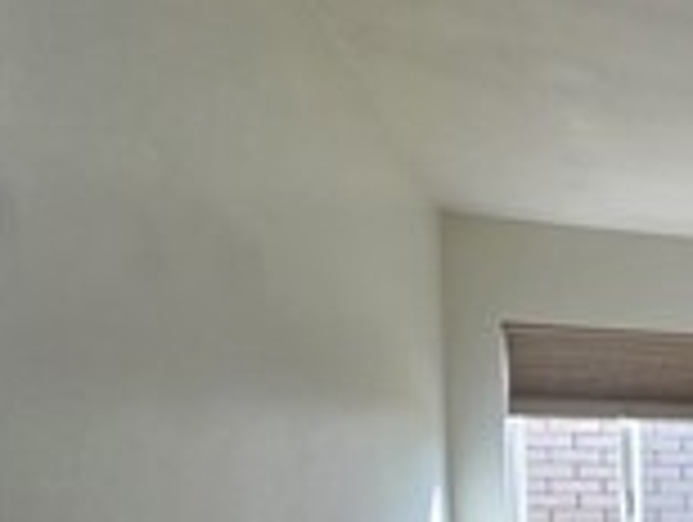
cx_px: 1418
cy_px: 558
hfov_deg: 18.8
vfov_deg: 25.4
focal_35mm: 54
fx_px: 1083
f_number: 2.2
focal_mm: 2.2
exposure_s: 1/123
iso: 50
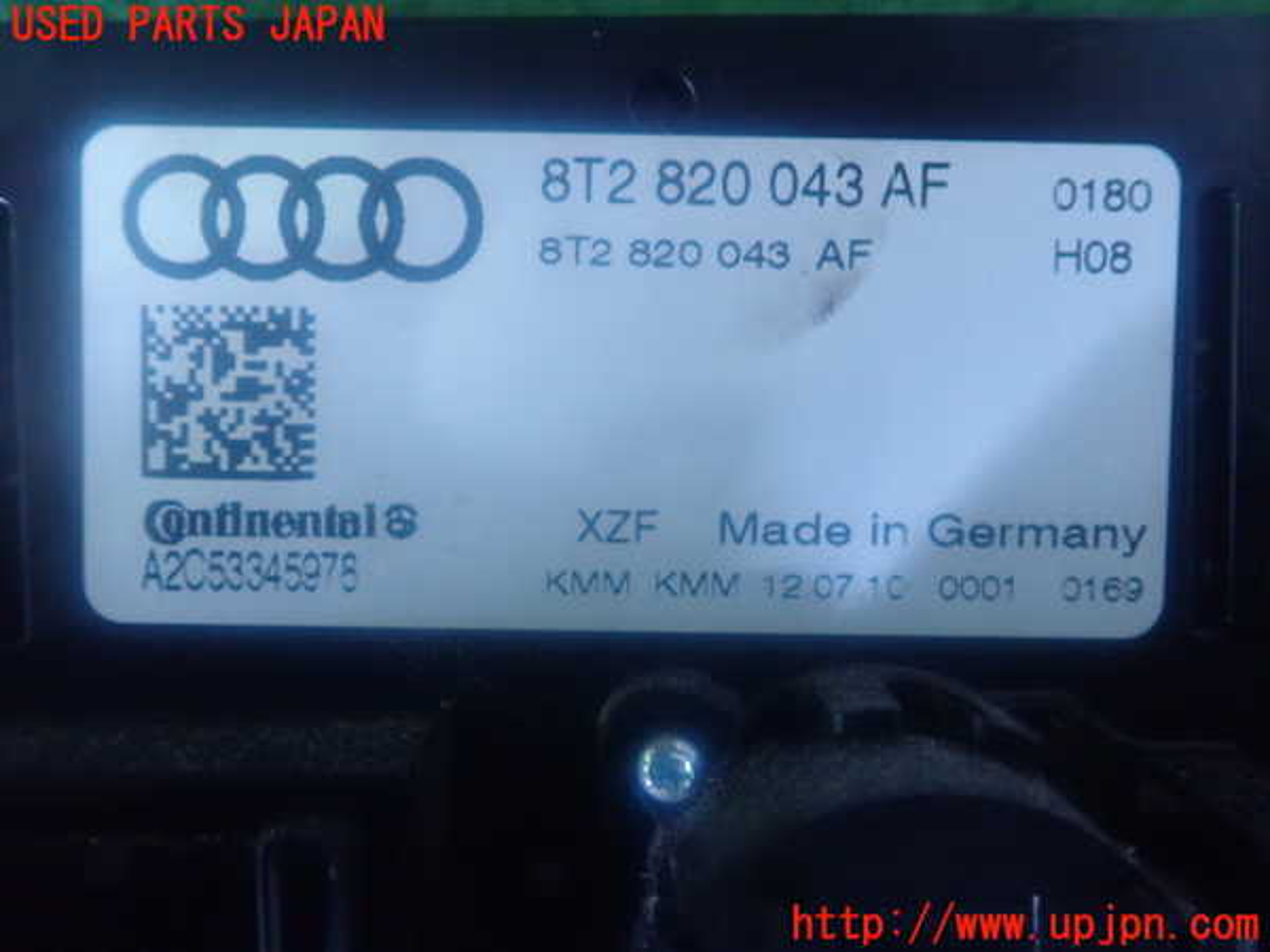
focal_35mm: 30
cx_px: 635
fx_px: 1101
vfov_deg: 46.8
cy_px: 476
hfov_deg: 60.0
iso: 800
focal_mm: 5.5
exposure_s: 1/30
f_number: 2.3
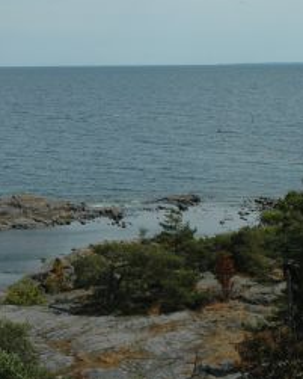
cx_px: -26
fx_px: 1246
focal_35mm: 111
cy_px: 69
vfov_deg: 17.1
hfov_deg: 13.6
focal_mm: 31
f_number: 14
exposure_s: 1/800
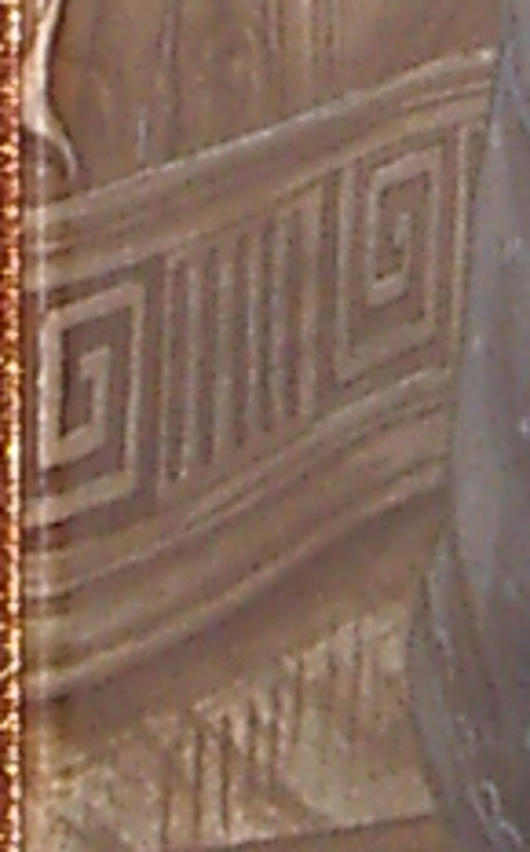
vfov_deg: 4.5
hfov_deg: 2.8
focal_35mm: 459
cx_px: 658
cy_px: -757
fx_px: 10641
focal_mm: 9.6
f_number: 3.4
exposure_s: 1/60
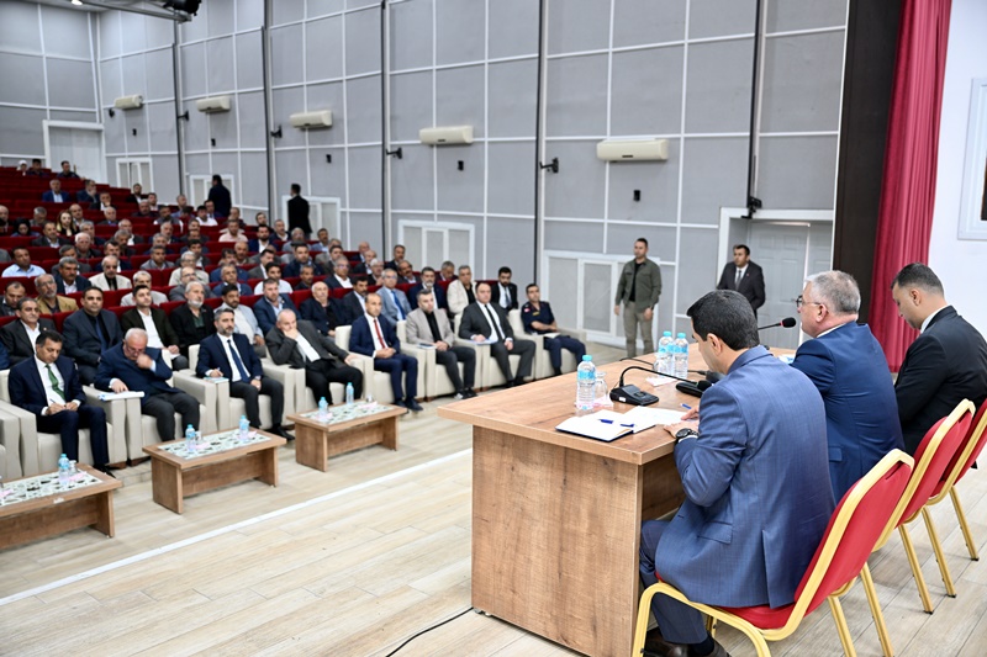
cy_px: 328
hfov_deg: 59.5
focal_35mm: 32
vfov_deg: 41.7
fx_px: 863
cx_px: 494
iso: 450
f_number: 2.8
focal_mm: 31.5
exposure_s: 1/30
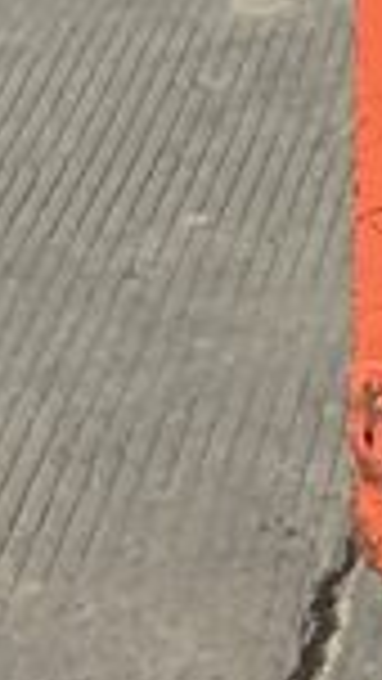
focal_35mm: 207
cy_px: -297
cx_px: 2247
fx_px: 3725
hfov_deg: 4.5
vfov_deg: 10.1
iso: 25
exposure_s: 1/1451
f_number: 1.8
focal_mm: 3
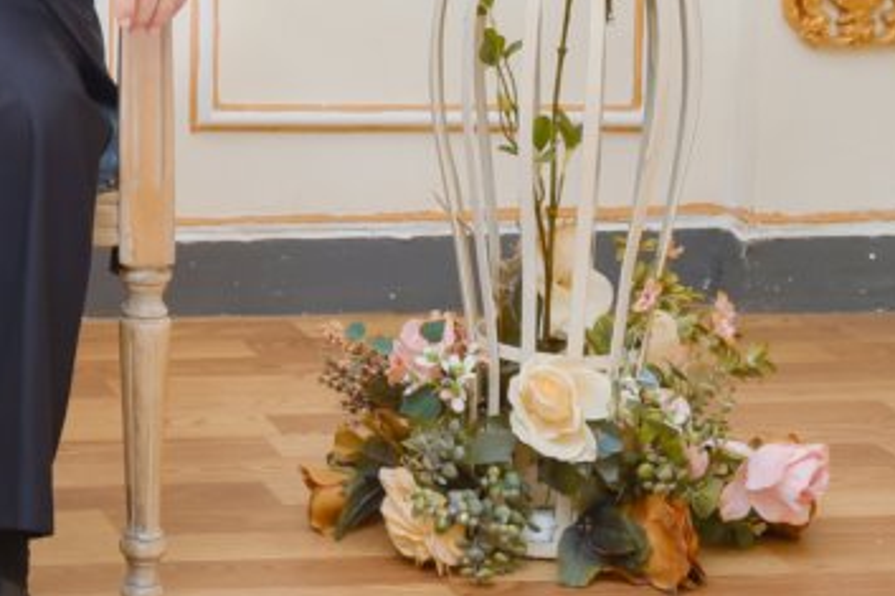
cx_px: -548
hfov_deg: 15.0
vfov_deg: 10.7
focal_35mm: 124
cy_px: -243
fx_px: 3081
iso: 320
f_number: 9
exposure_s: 1/125
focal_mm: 35
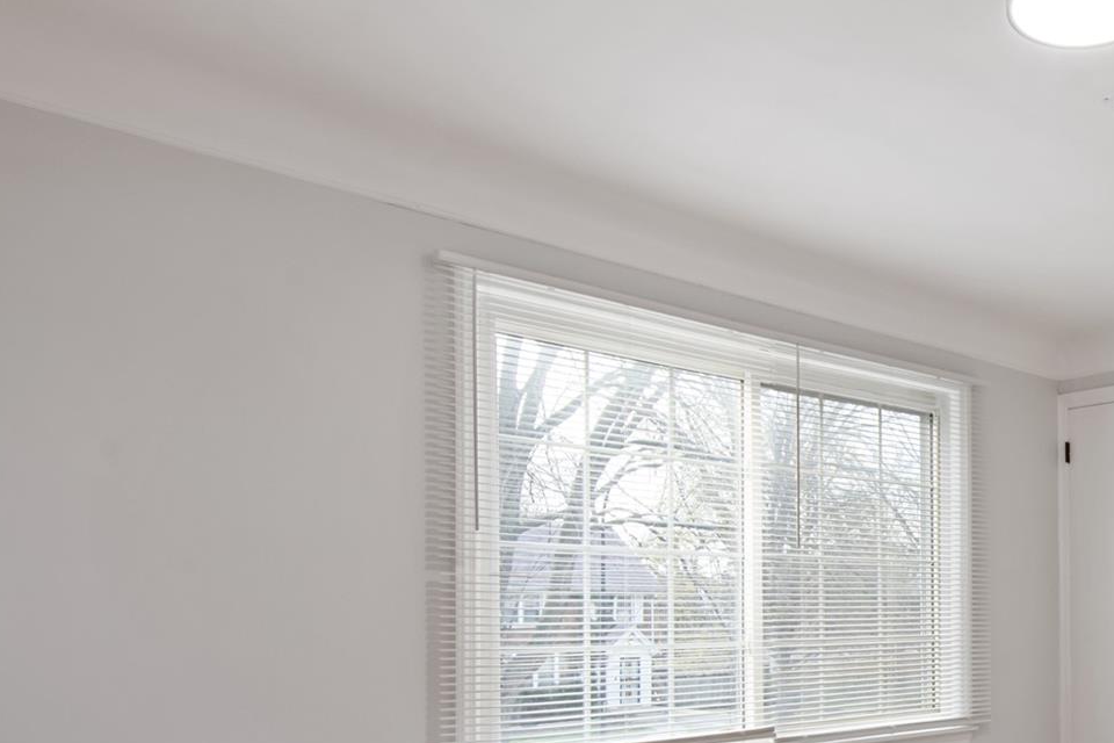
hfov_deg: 51.6
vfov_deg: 39.1
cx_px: 1010
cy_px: 623
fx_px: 990
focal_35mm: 32
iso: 500
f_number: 11
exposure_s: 1/2.5
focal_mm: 10
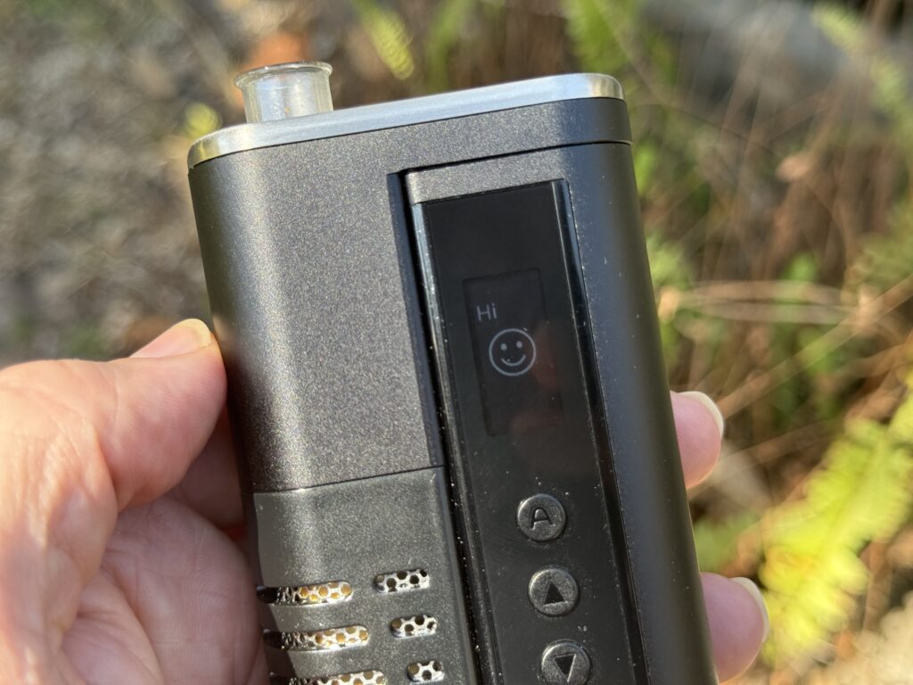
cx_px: 456
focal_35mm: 48
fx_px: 1266
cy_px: 342
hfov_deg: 39.7
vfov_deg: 30.3
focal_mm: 6.76
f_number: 1.78
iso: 100
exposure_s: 1/566
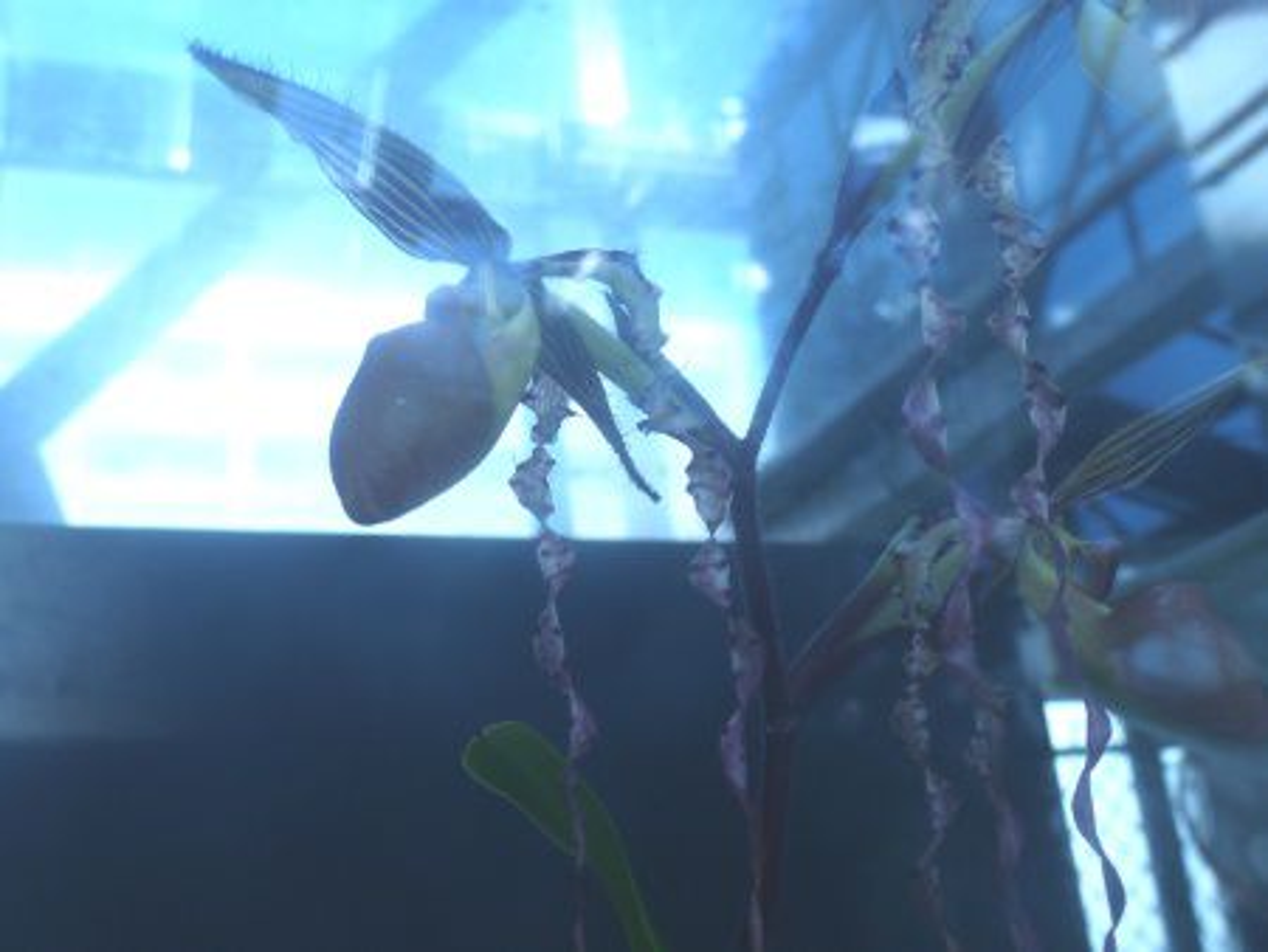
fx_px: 1429
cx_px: 634
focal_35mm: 39
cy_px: 476
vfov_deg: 36.9
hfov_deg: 47.8
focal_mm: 14
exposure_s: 1/200
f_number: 5
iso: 100
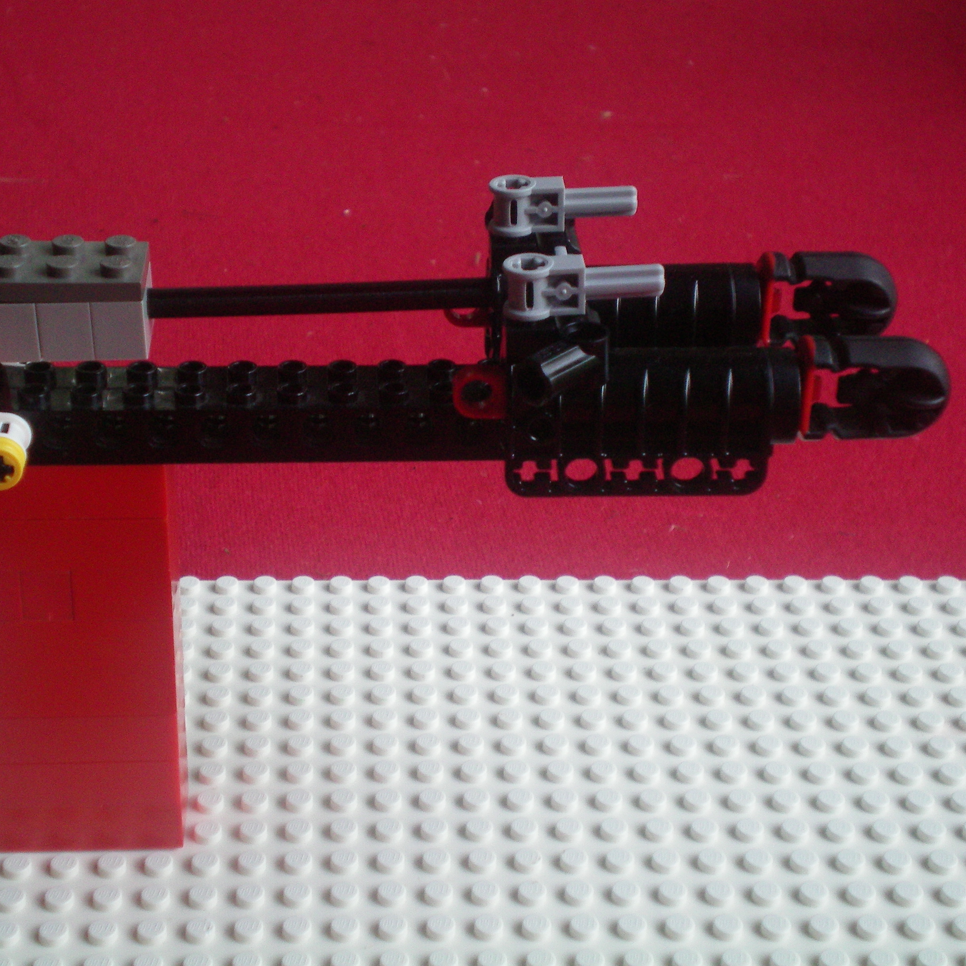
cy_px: 481
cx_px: 405
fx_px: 2115
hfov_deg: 25.7
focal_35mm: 67
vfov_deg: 25.7
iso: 125
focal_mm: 9.3
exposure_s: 1/60
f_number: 3.9
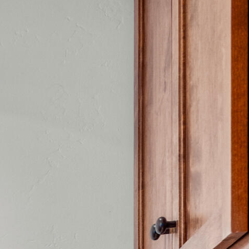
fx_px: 830
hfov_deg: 11.4
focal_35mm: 102
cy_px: 446
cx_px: -468
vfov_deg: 14.9
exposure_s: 1/4
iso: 400
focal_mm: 19
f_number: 9
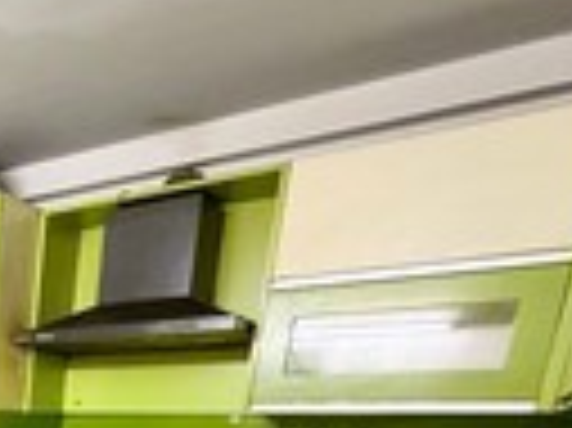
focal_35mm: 44
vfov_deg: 25.9
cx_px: -207
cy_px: 613
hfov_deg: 31.1
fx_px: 726
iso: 500
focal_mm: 2.22
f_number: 2.2
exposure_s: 1/50
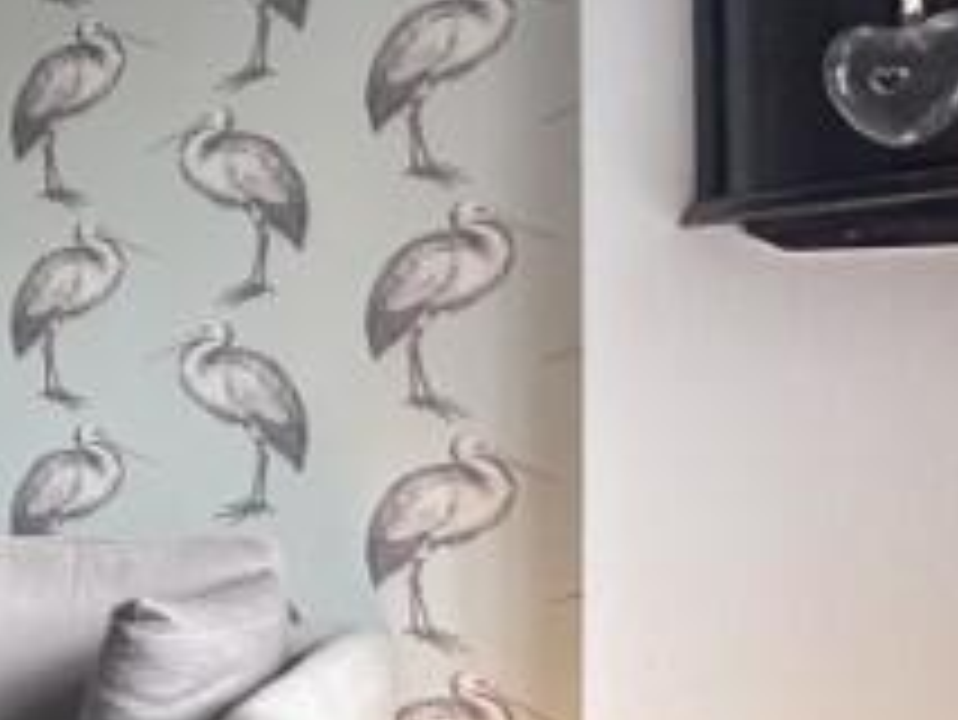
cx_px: -753
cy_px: 346
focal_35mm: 56
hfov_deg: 21.9
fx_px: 1551
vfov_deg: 26.1
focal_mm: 2.22
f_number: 2.2
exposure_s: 1/50
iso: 250
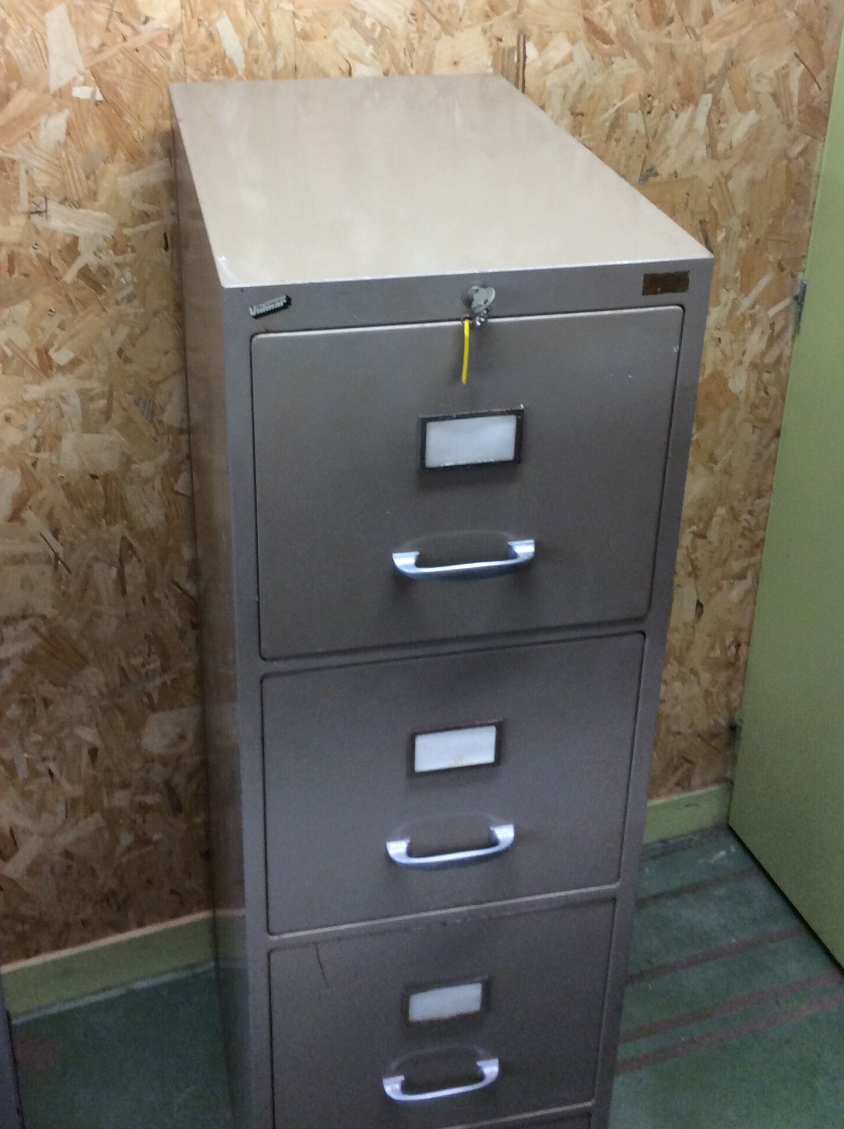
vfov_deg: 43.3
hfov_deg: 33.5
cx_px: 401
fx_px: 1401
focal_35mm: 43
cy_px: 376
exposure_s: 1/25
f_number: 2.4
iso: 80
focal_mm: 3.3
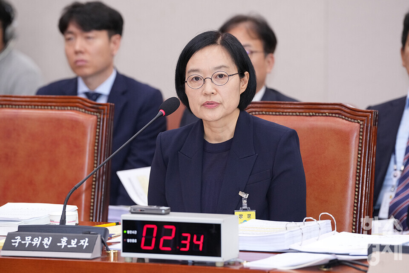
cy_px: 136
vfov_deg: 6.9
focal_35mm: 200
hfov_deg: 10.3
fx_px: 2272
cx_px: 204
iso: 2500
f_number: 5
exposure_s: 1/160
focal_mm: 200
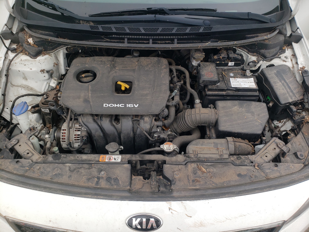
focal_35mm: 26
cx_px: 154
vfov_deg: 53.1
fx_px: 232
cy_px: 116
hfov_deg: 67.3
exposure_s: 1/179
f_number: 1.5
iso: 50
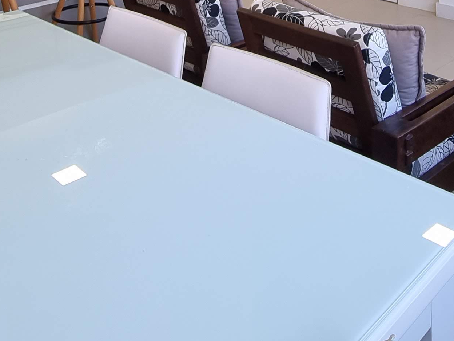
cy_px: -154
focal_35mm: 42
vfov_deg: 26.3
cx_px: 252
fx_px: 551
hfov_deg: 44.7
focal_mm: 2.2
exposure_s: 1/120
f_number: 2.2
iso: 100
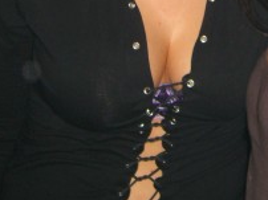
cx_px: 220
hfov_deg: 17.3
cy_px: -93
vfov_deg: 12.5
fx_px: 874
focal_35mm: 113
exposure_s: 1/60
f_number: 2.8
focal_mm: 7.9
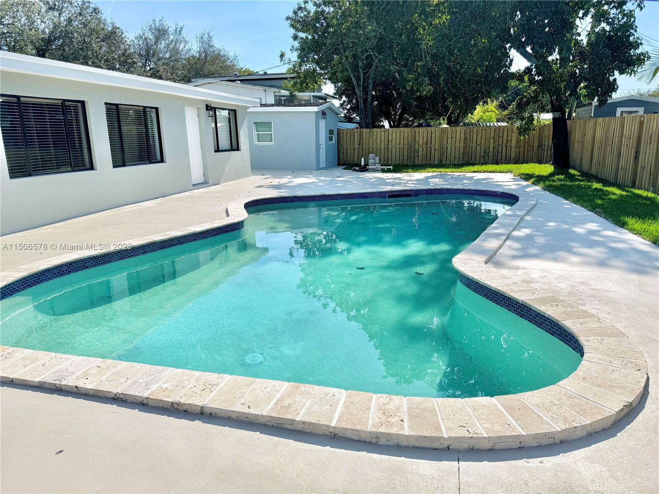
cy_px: 247
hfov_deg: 71.6
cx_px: 330
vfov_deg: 56.8
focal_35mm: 24
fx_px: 457
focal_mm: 6.86
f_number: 1.78
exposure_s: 1/7092
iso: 80
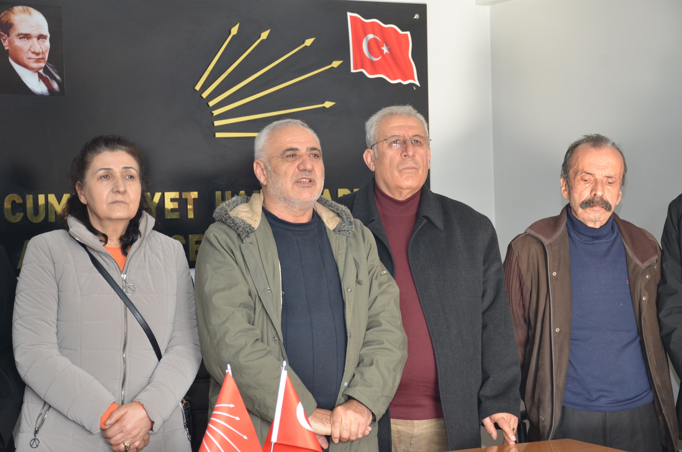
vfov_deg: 18.1
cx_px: 341
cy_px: 226
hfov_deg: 27.0
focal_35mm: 75
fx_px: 1418
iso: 720
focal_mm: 50
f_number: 4.8
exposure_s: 1/60
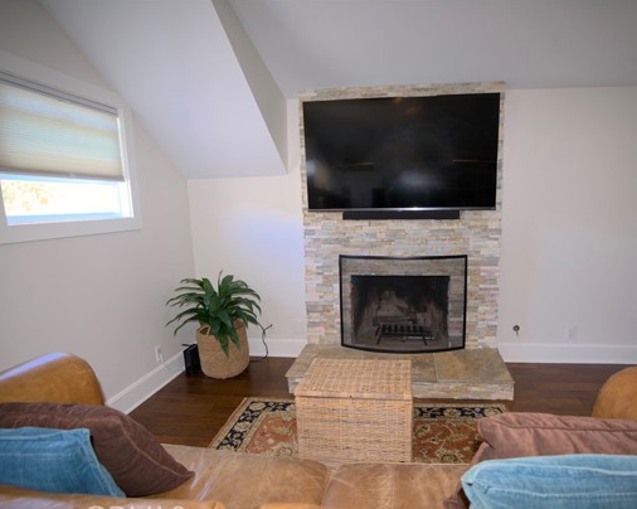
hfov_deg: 82.7
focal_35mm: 19
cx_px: 370
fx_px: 358
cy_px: 267
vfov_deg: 70.7
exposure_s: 1/30
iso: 800
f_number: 2.8
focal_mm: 16
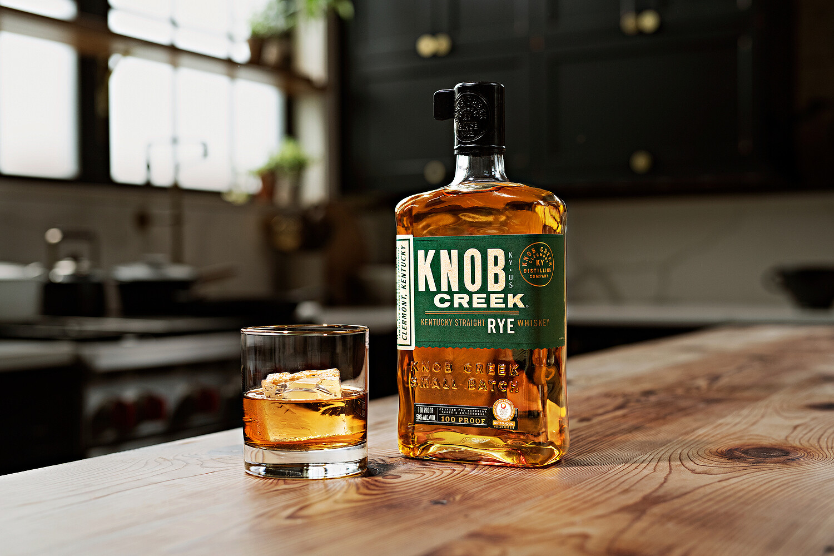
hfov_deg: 39.6
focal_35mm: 50
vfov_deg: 27.0
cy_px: 278
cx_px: 417
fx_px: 1158
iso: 320
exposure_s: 1/160
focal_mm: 50
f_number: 4
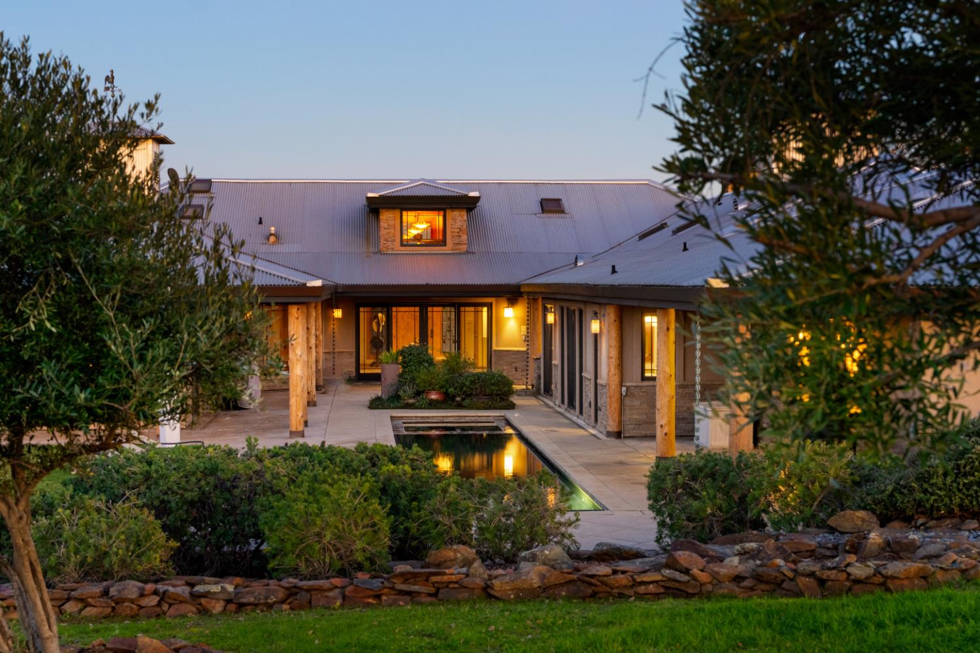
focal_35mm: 63
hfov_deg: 31.9
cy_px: 326
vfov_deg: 21.6
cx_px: 490
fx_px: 1715
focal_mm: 42
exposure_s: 2
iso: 400
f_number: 7.1
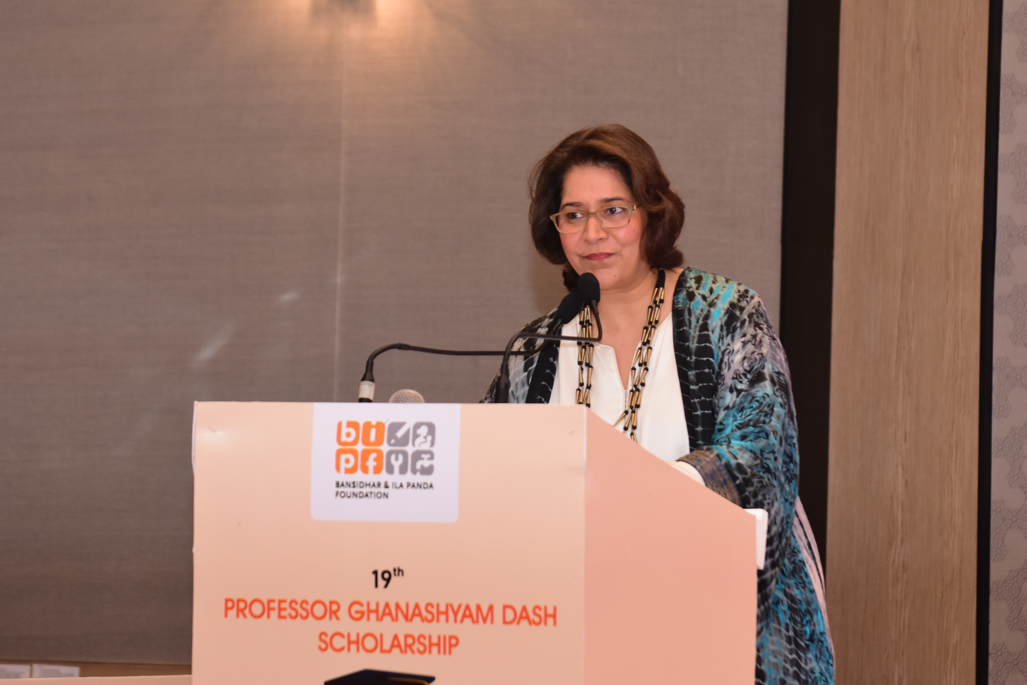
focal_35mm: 173
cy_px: 344
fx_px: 4935
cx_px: 524
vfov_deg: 7.9
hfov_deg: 11.9
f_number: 5.6
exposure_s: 1/200
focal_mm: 112
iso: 1250
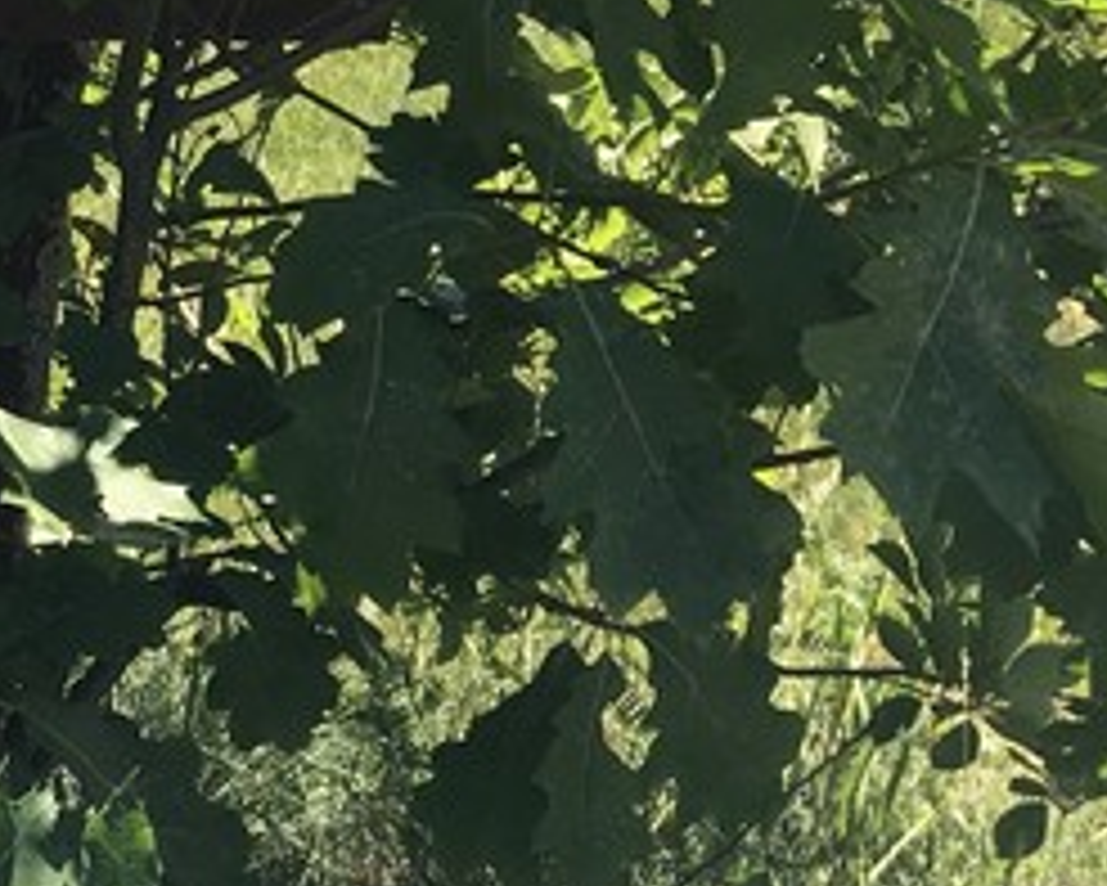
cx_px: -999
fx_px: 3769
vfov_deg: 12.9
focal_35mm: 115
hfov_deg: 14.3
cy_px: -346
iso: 25
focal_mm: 4.15
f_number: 2.2
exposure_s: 1/557
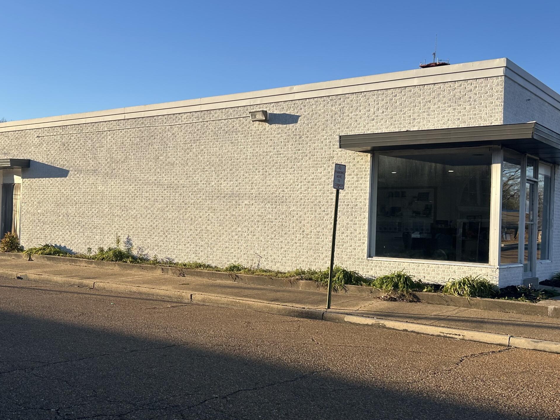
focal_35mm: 41
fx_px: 663
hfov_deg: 45.4
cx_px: 209
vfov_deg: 35.1
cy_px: 213
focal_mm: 5.7
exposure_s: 1/2841
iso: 50
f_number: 1.5
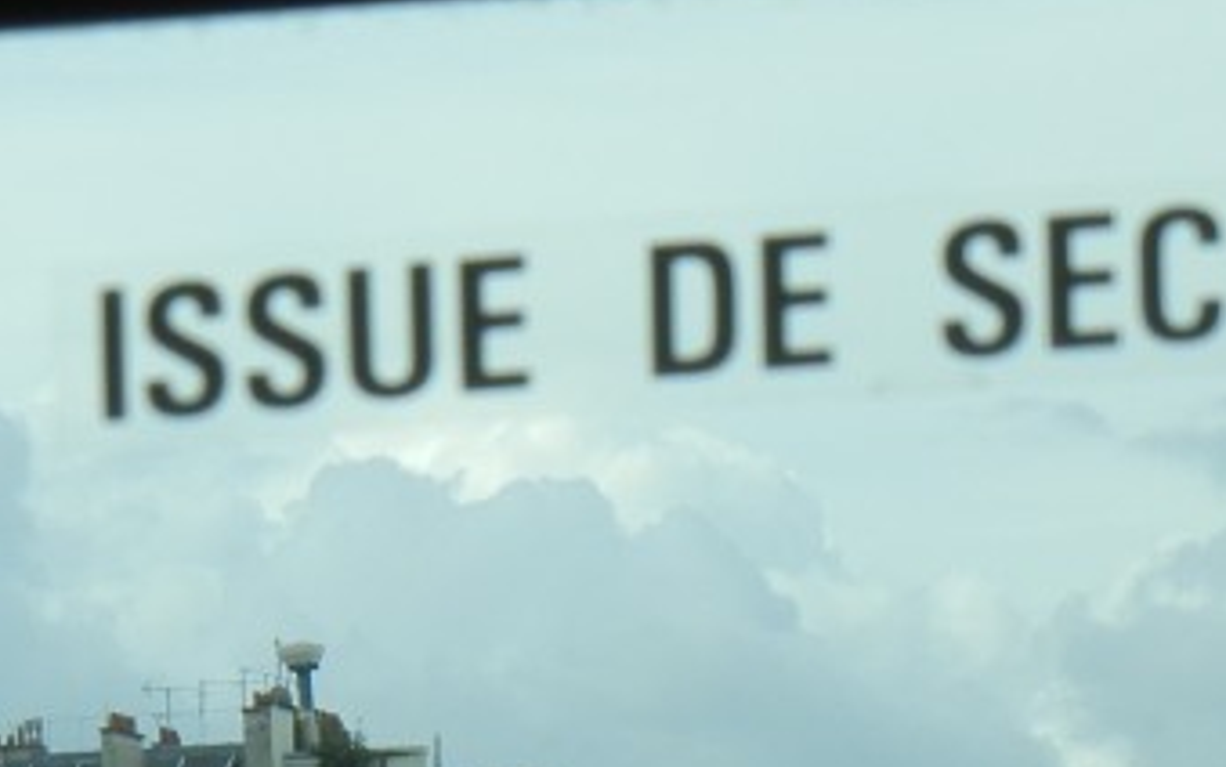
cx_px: 575
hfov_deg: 7.4
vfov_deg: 4.6
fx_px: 9524
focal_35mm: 285
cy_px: 847
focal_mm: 16
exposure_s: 1/253
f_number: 8.8
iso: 160
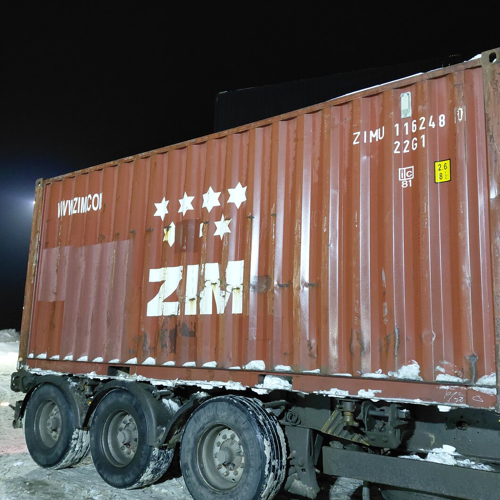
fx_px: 490
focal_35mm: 30
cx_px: 279
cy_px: 254
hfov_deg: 53.9
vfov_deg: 54.0
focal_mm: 4.69
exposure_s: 1/24
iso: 640
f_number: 1.8
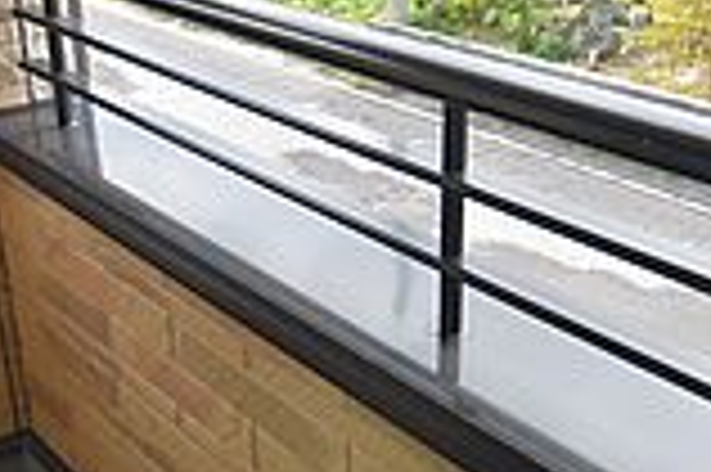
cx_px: 292
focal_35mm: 57
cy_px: 339
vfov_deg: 23.5
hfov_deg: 35.0
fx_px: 1125
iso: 400
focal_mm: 12
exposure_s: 1/100
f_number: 5
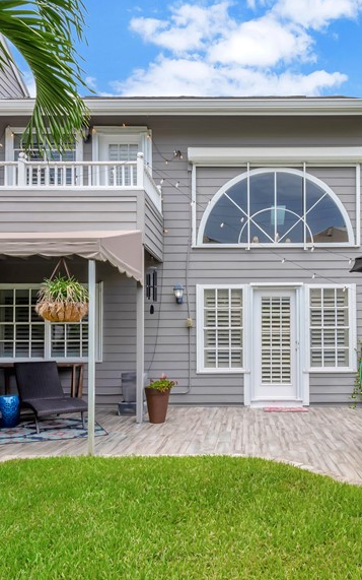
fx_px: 489
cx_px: 251
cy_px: 325
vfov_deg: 61.0
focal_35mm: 31
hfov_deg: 39.9
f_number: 18
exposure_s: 1/40
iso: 100
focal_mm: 16
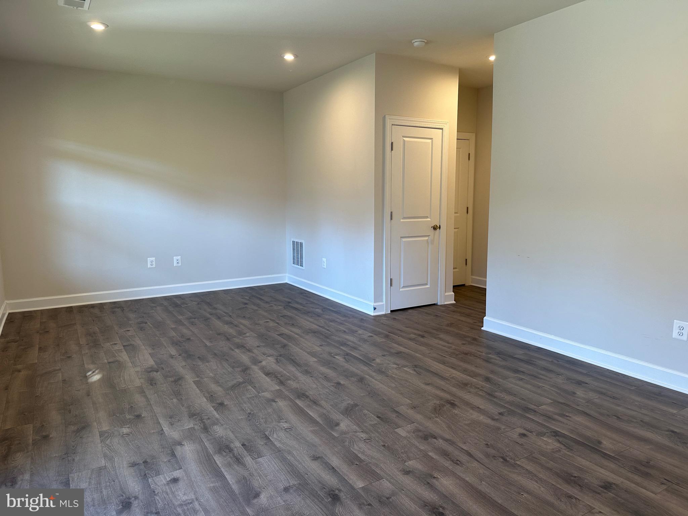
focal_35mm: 24
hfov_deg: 71.6
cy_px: 258
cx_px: 344
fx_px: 477
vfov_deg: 56.8
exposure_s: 1/120
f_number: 1.78
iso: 125
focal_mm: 6.86
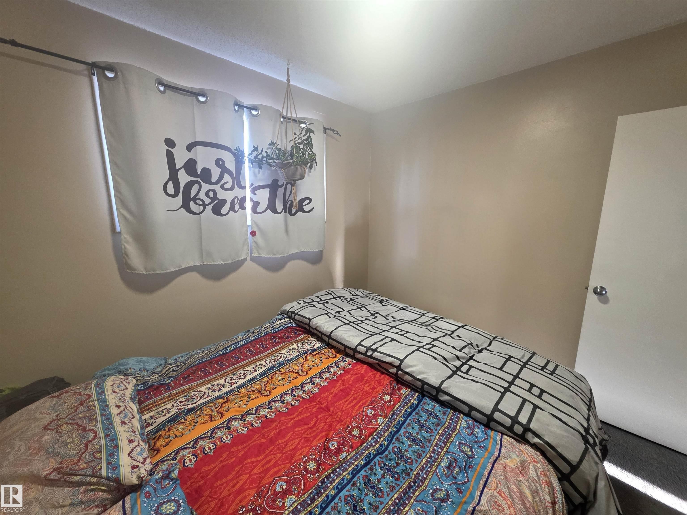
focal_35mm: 13
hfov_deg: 106.2
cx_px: 344
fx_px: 258
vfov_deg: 89.9
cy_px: 258
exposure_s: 1/120
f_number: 1.9
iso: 250
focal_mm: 2.2
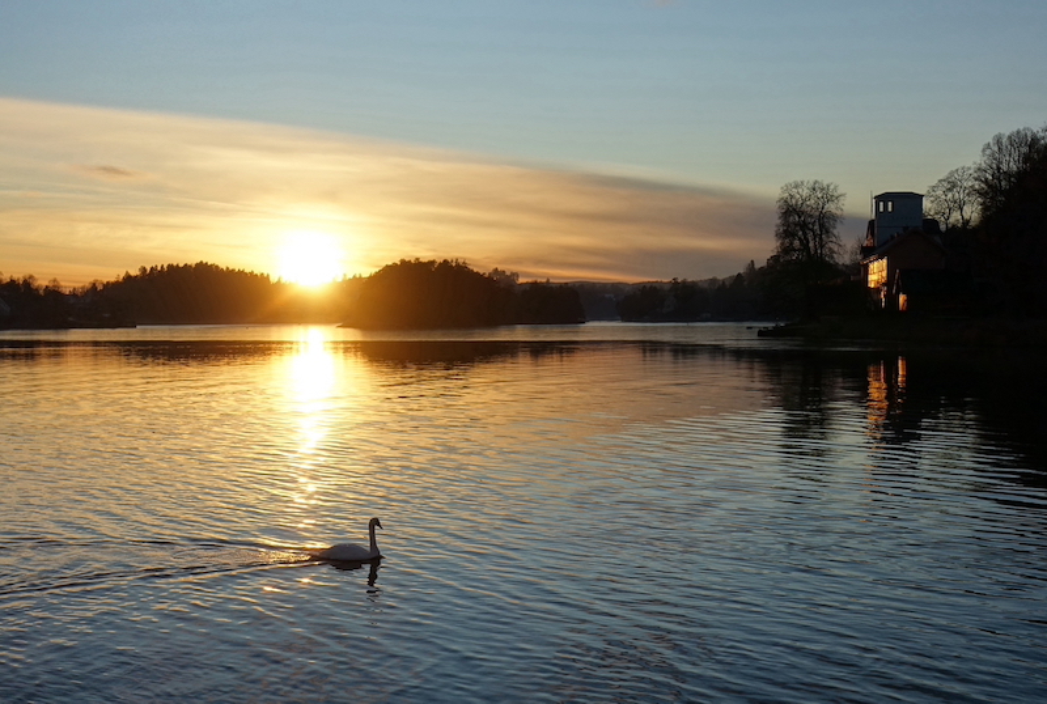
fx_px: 1312
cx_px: 524
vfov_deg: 30.0
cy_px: 352
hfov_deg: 43.5
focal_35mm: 45
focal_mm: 16.62
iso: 125
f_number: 4
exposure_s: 1/800
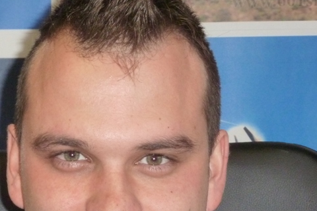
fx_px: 1699
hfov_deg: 10.6
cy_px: 111
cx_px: 50
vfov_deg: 7.1
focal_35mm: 193
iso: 500
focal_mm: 16
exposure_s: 1/60
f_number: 4.9
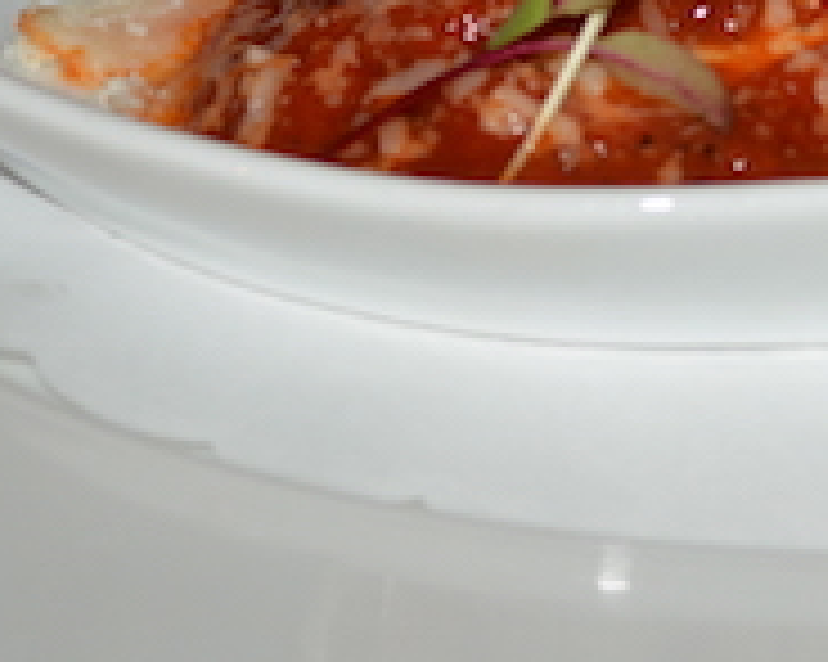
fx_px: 5511
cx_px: 968
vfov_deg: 6.8
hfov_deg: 8.5
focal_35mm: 225
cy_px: -277
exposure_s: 1/60
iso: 800
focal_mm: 42
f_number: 5.3
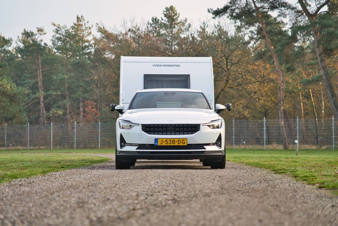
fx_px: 986
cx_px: 169
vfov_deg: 13.0
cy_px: 113
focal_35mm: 105
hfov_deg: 19.5
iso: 200
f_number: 4
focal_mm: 105
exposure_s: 1/200
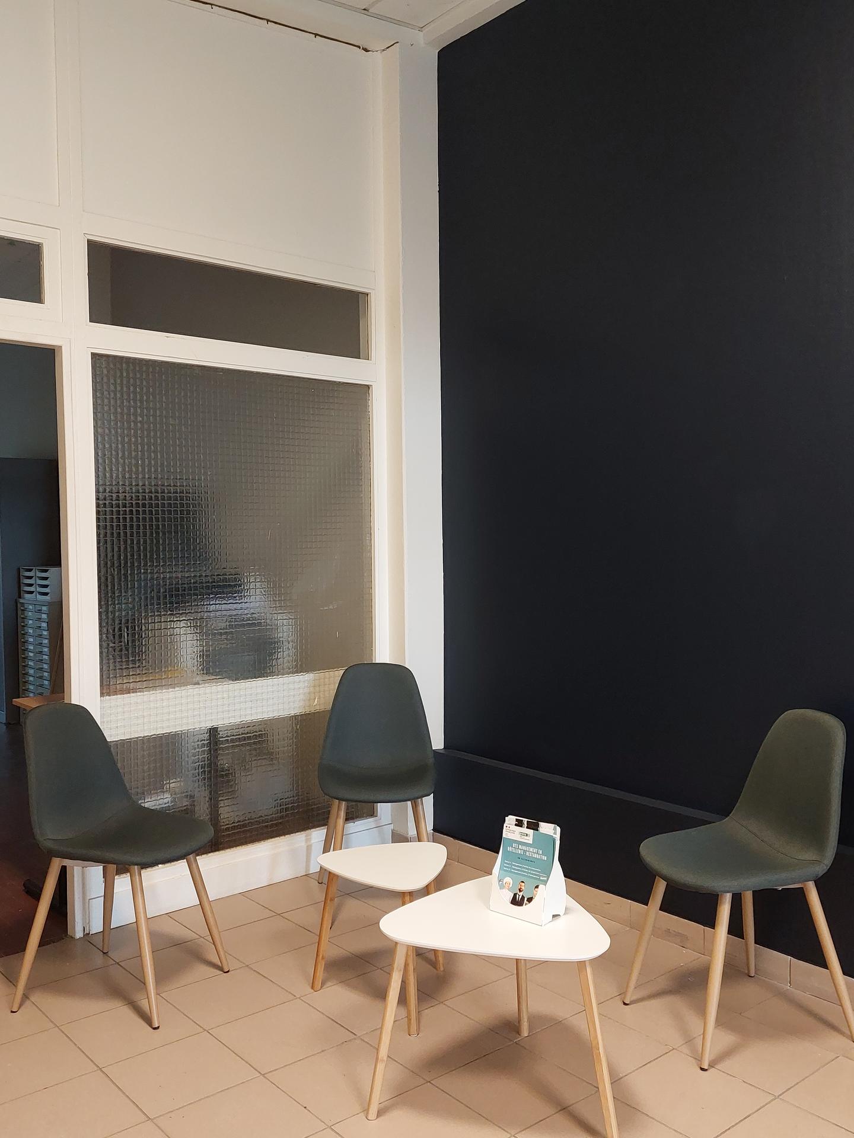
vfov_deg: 71.6
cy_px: 569
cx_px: 427
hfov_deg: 56.8
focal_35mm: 24
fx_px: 789
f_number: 1.8
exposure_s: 1/50
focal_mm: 5.23
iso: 500
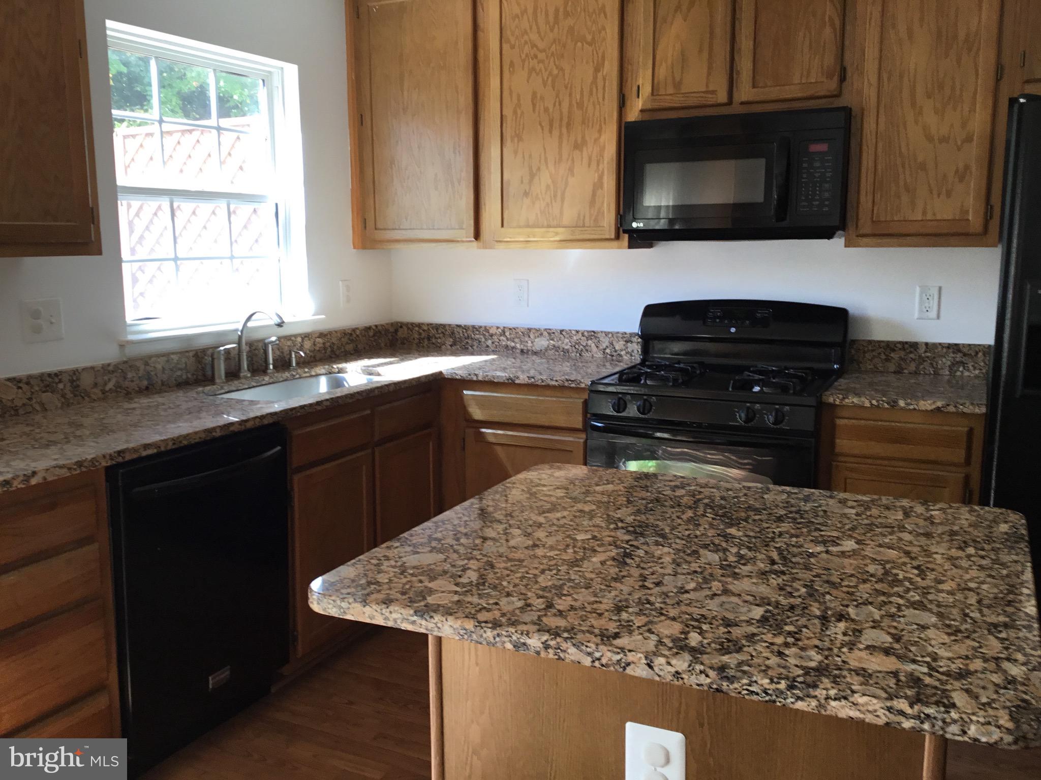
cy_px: 390
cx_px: 520
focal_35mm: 31
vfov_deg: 45.4
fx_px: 932
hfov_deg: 58.4
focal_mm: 3.3
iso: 32
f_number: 2.4
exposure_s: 1/60
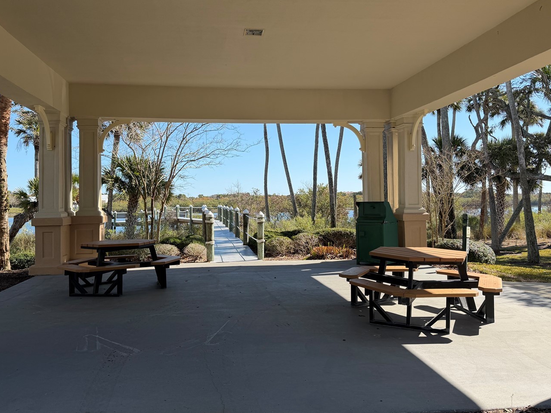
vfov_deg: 46.7
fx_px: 478
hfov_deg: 59.9
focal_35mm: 30
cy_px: 188
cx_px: 258
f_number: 1.78
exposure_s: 1/2299
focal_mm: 6.76
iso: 80
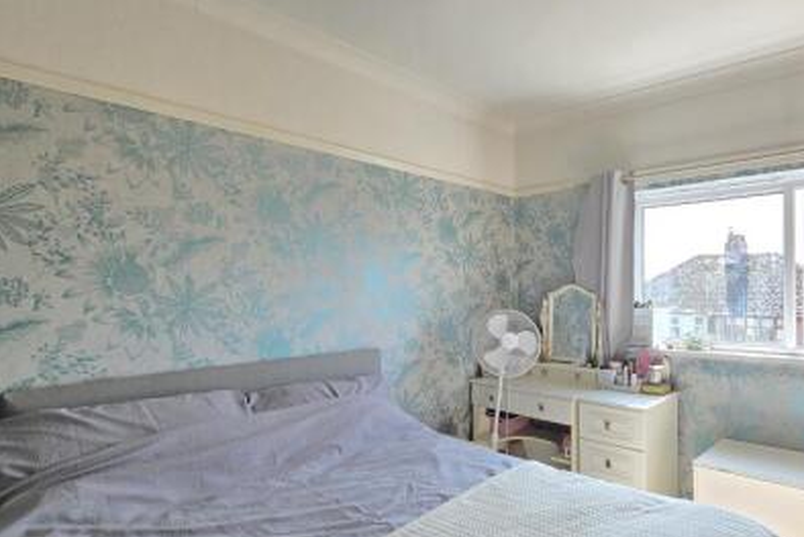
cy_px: 297
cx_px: 558
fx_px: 447
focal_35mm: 20
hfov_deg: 80.1
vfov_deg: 61.8
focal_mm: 2.2
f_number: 2.2
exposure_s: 1/121
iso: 50
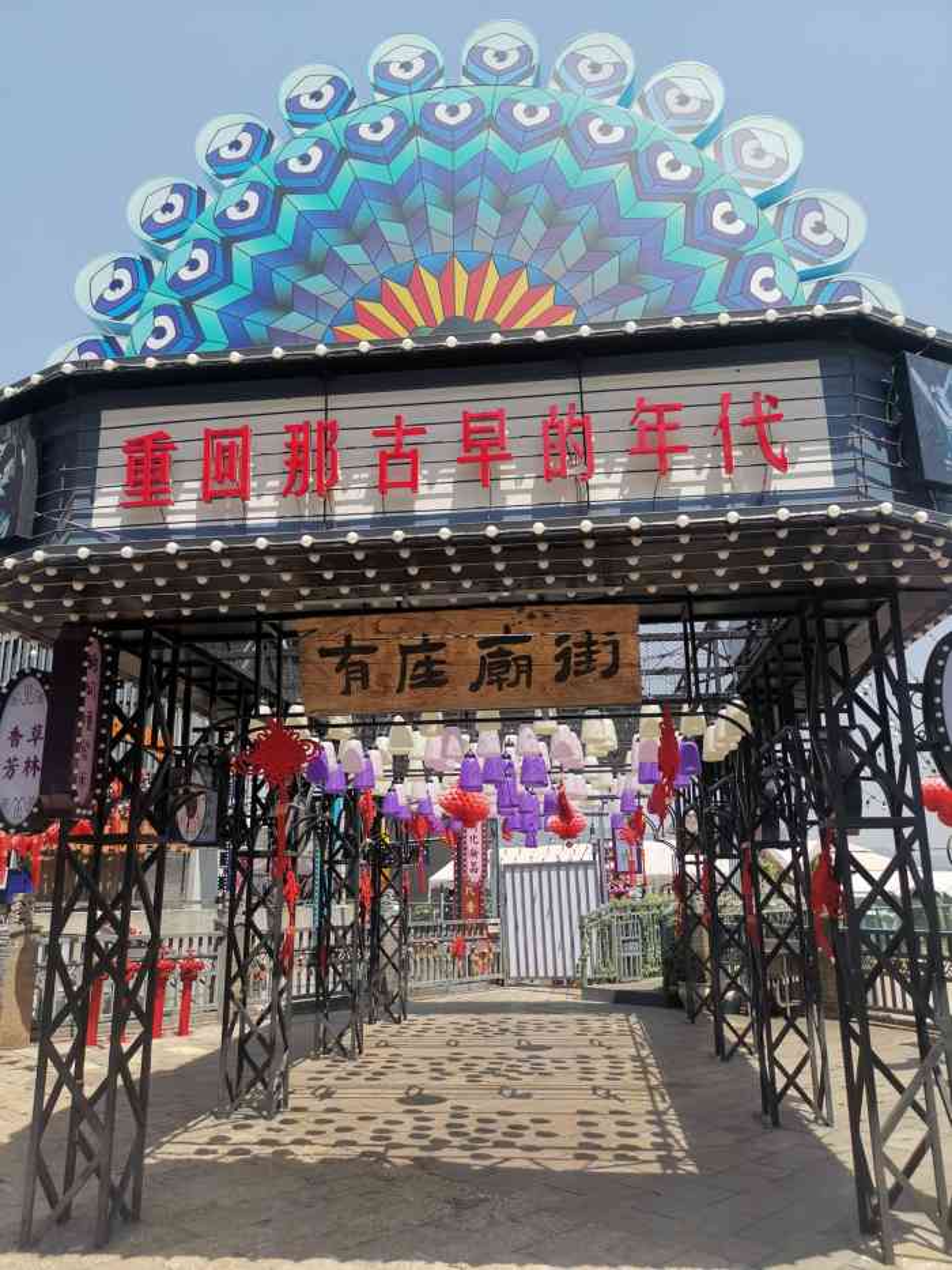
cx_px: 476
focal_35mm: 27
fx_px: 990
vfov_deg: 65.3
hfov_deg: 51.4
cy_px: 635
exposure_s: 1/2000
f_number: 1.8
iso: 50
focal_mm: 5.58
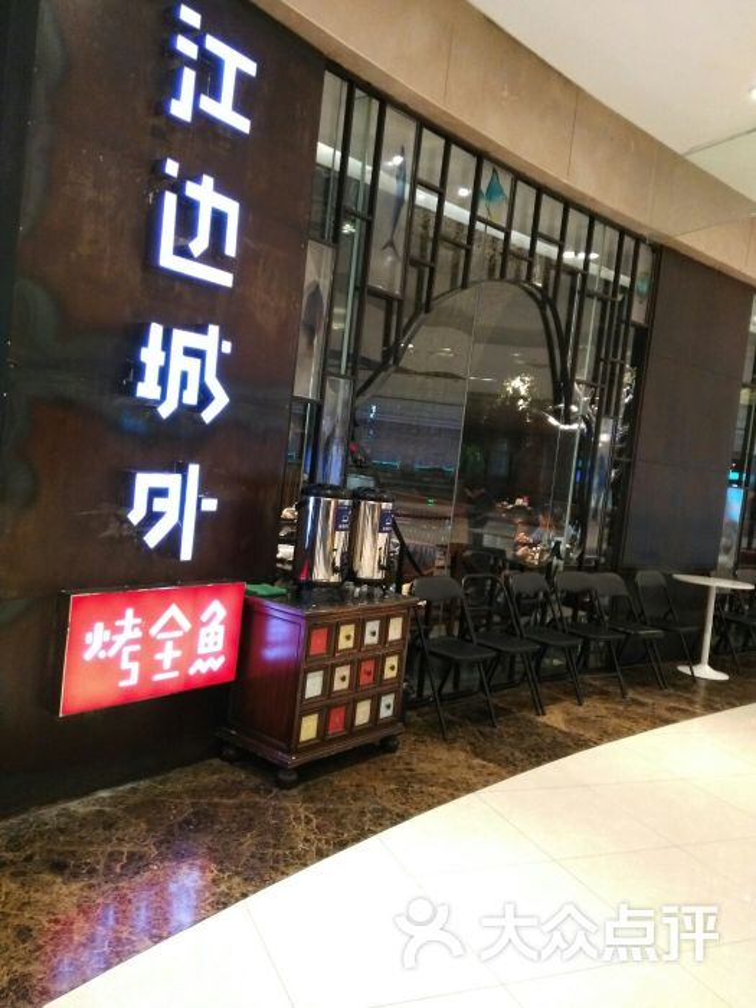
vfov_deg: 63.4
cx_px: 378
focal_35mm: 28
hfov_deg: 49.7
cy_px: 504
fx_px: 815
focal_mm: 2.96
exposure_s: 1/33
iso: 729
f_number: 2
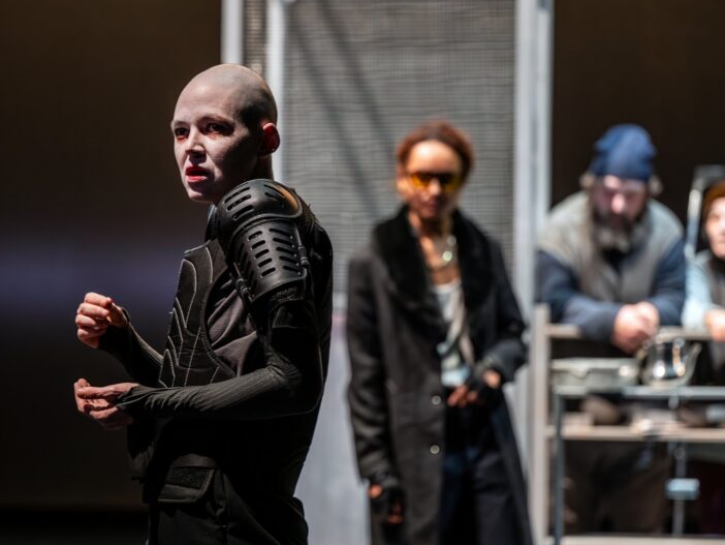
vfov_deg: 12.9
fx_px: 2409
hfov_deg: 17.1
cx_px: 372
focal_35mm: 115
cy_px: 270
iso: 1600
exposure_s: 1/200
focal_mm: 105
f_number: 2.8
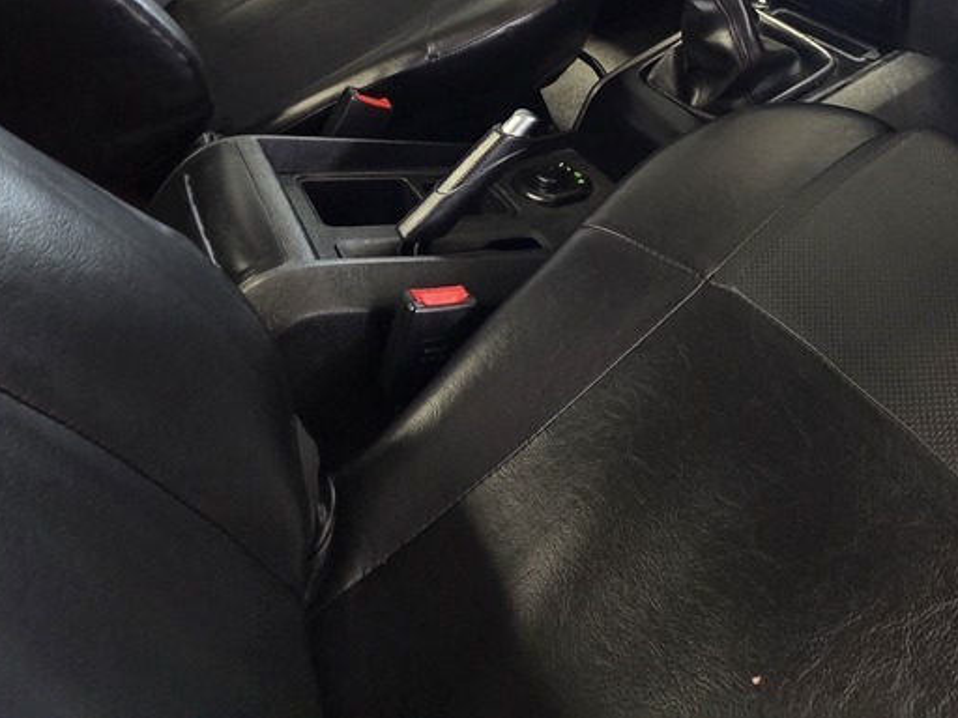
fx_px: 720
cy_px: 13
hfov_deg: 64.9
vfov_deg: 45.5
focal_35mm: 26
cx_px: 664
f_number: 2.2
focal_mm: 2.2
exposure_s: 1/50
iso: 400
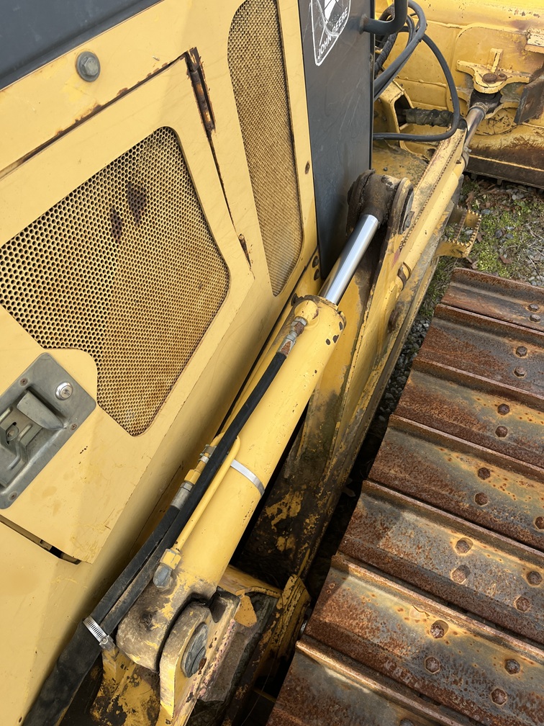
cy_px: 363
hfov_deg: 53.1
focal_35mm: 26
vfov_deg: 67.3
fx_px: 545
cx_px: 272
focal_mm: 5.1
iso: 50
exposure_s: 1/878
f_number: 1.6
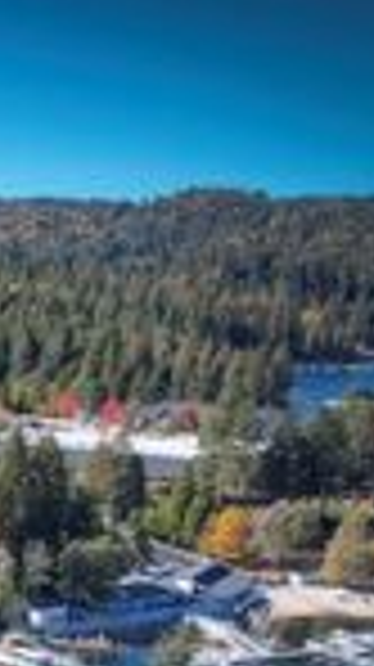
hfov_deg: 12.6
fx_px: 1378
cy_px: 668
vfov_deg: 25.8
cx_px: -478
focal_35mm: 78
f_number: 2.8
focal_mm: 8.4
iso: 100
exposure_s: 1/1250
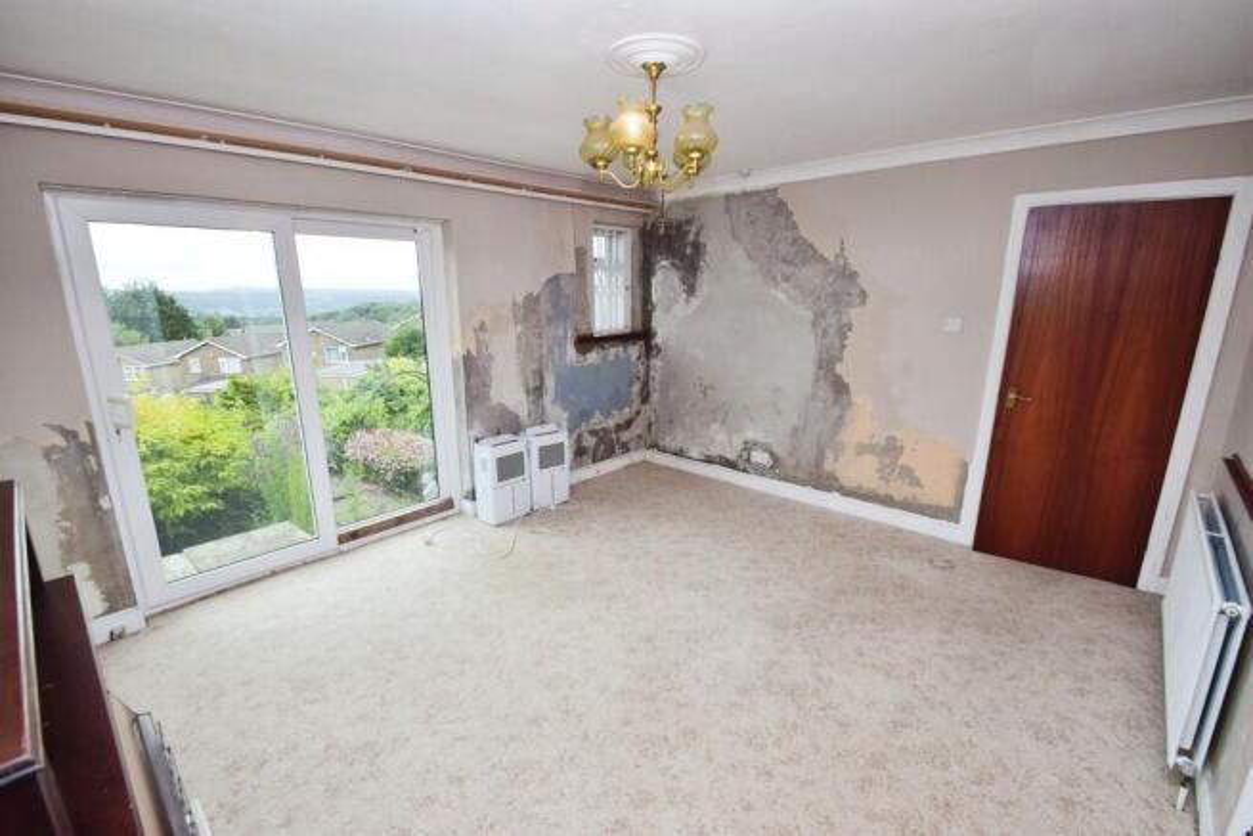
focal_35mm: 15
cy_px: 418
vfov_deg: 77.4
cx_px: 626
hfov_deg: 100.4
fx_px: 522
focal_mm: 10
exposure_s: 1/200
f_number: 10
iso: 400
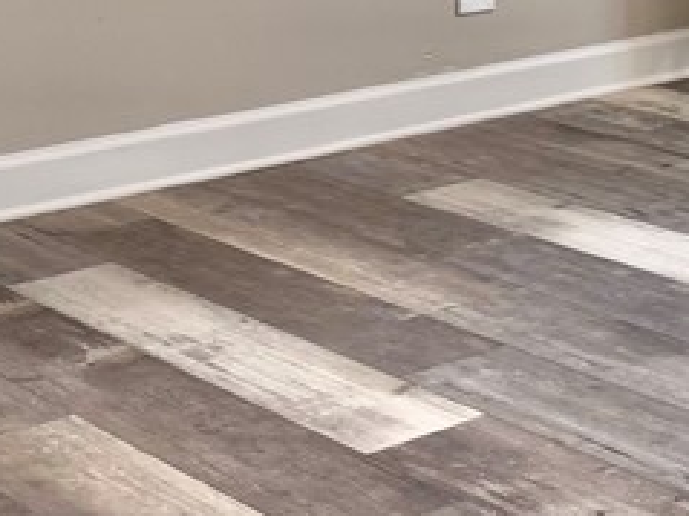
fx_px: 2049
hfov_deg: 17.6
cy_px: -236
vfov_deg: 13.6
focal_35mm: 103
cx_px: 951
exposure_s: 1/167
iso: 80
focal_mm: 6.76
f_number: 1.78
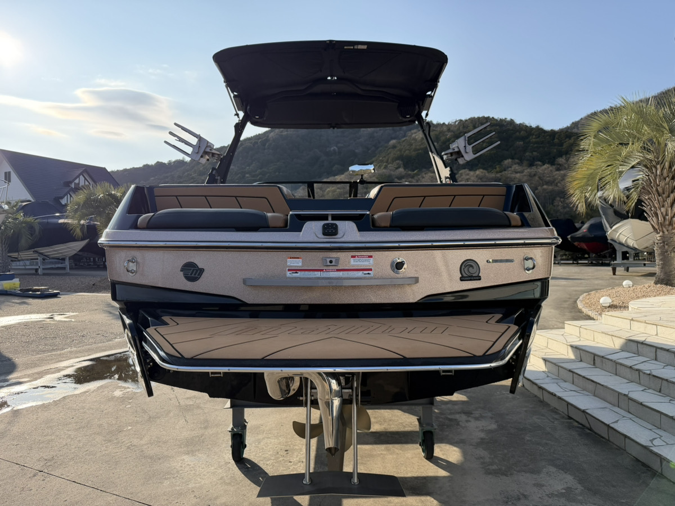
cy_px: 253
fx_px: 468
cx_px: 338
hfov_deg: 71.6
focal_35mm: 24
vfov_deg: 56.8
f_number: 1.78
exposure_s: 1/3759
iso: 100
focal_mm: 6.76
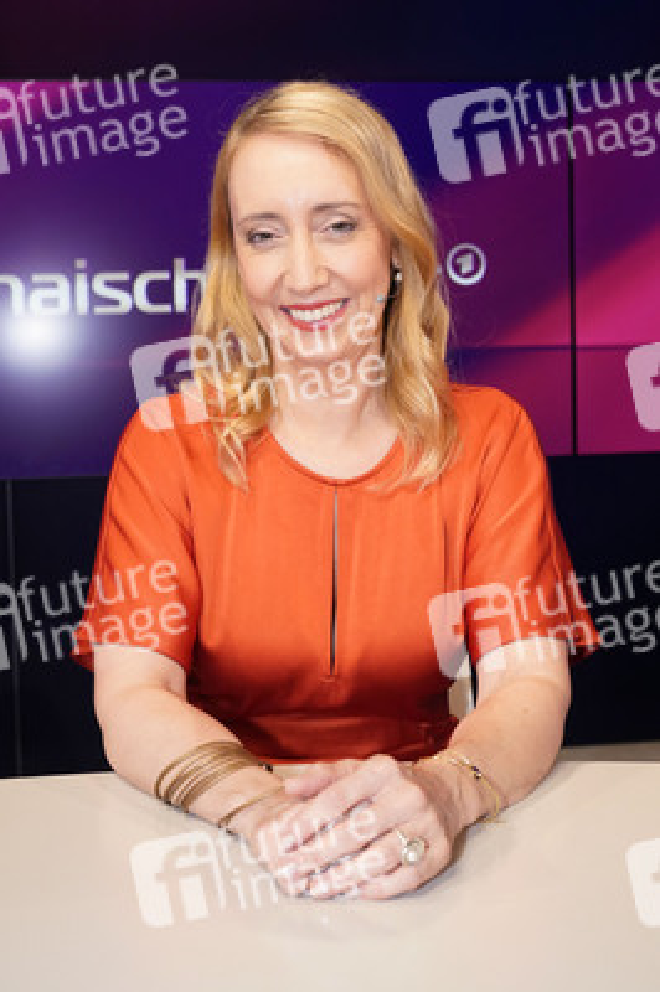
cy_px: 496
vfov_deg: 50.7
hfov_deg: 35.0
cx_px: 330
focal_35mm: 38
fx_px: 1047
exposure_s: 1/125
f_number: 5.6
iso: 2000
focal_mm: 38
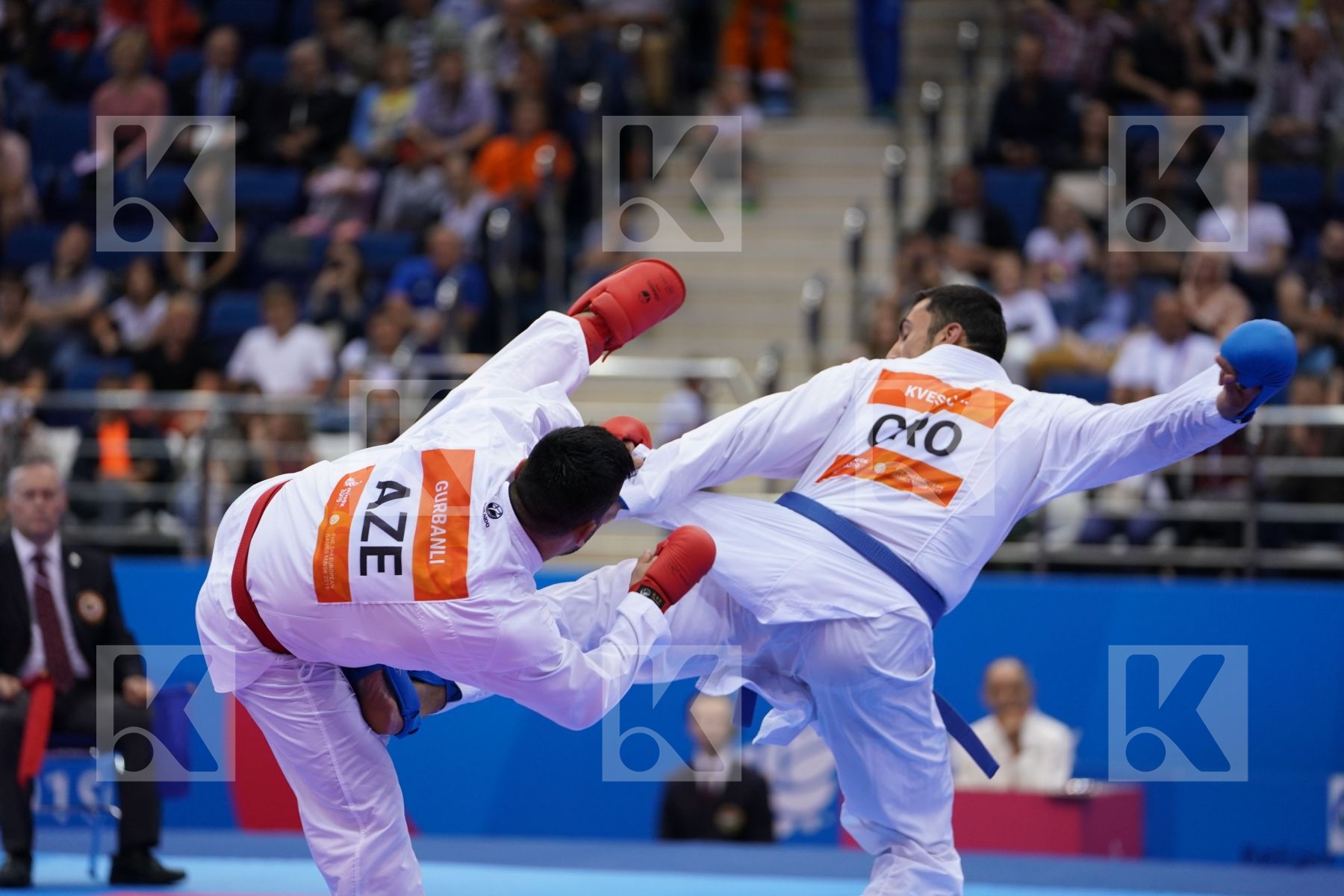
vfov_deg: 7.9
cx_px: 672
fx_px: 6495
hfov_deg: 11.8
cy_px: 448
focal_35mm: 174
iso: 1250
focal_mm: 174
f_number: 2.8
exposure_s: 1/1000
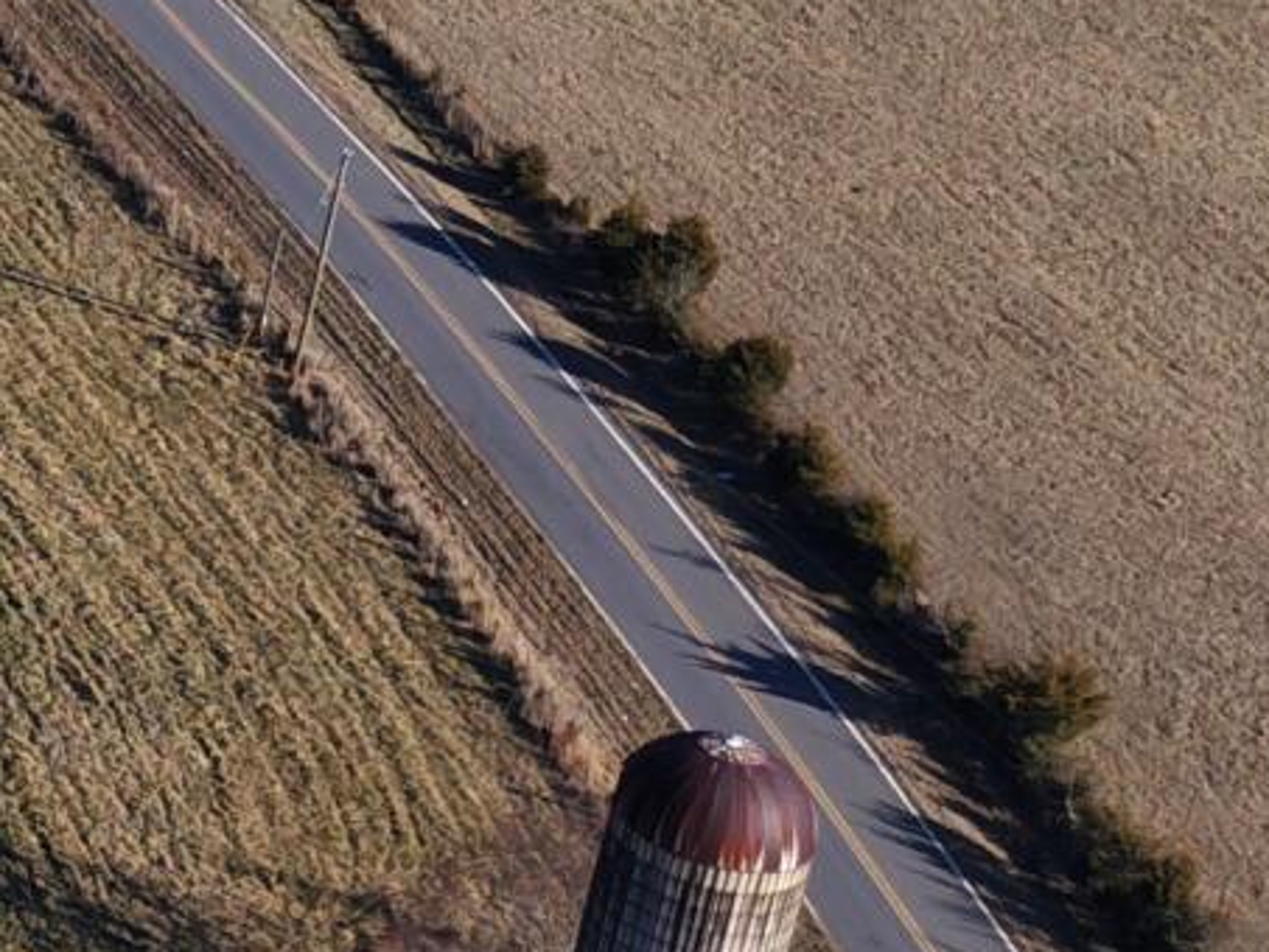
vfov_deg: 9.2
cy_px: -322
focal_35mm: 159
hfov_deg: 9.8
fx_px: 5830
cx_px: -2387
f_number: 1.8
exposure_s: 1/3200
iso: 150
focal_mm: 8.67
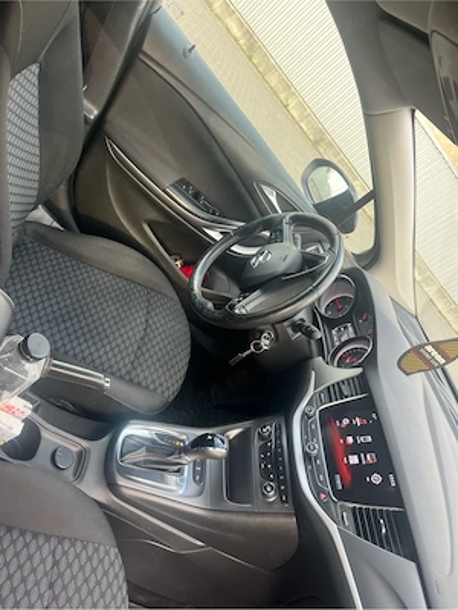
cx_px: 229
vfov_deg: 67.3
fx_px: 459
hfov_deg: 53.1
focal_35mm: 26
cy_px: 305
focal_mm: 5.1
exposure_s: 1/121
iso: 125
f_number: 1.6
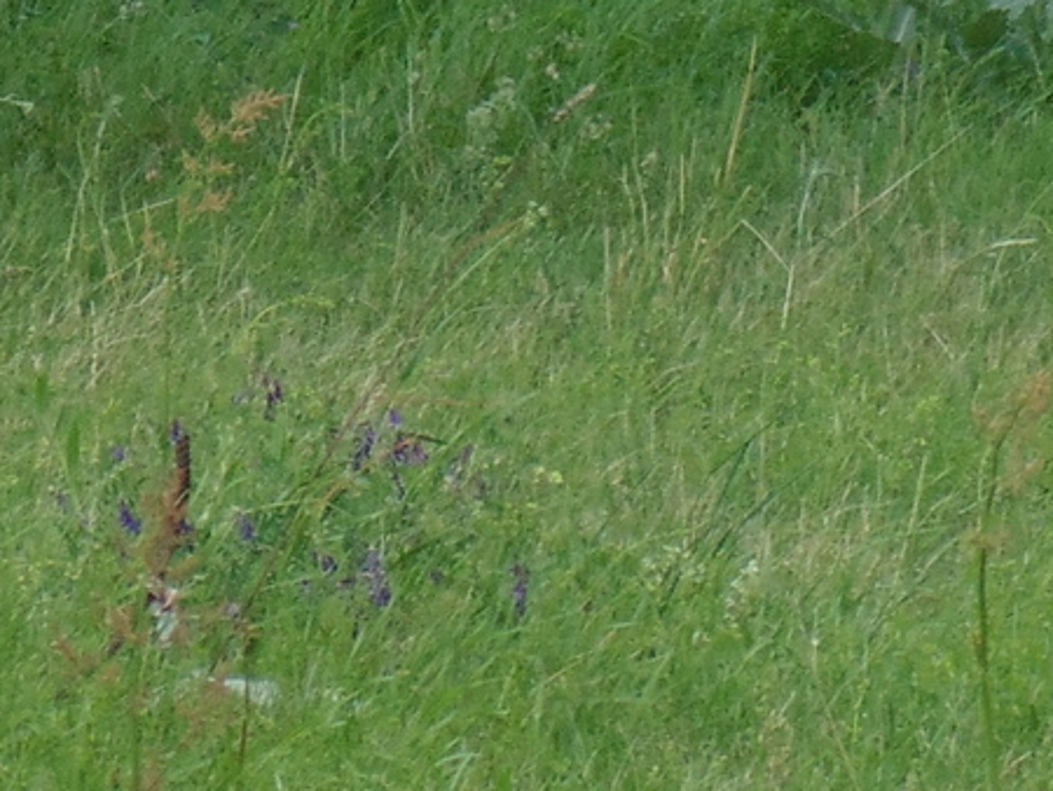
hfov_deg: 2.4
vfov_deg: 1.8
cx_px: 1074
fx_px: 24653
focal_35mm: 810
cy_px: -669
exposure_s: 1/160
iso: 80
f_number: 5.4
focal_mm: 34.2
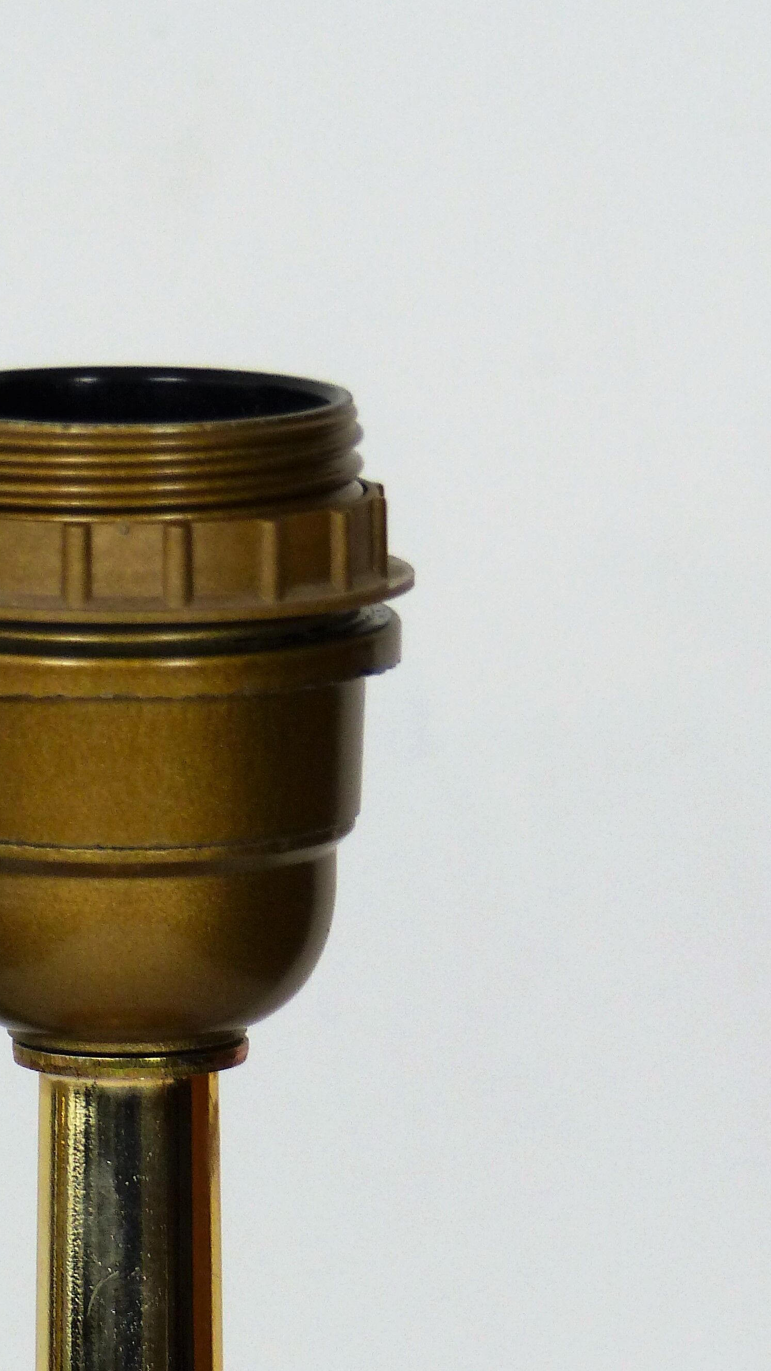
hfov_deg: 3.4
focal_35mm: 357
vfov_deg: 6.0
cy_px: 987
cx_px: 196
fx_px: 12974
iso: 200
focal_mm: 35.6
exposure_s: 1/80
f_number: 2.8
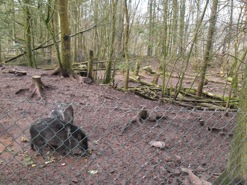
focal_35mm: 37
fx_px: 264
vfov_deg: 38.7
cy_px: 92
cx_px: 124
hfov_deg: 50.1
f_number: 2.8
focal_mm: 6.3
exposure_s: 1/90
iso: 80
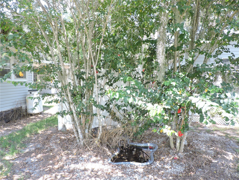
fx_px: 166
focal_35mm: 24
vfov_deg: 56.8
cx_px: 120
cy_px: 90
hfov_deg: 71.6
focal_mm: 4.3
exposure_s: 1/100
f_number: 3
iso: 100
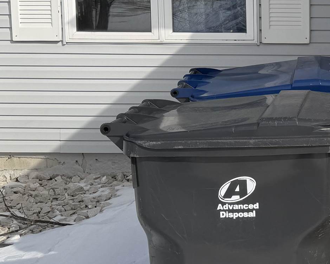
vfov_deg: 19.7
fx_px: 752
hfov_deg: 23.1
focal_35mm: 77
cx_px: 372
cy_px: 53
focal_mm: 6.76
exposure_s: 1/8130
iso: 80
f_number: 1.78
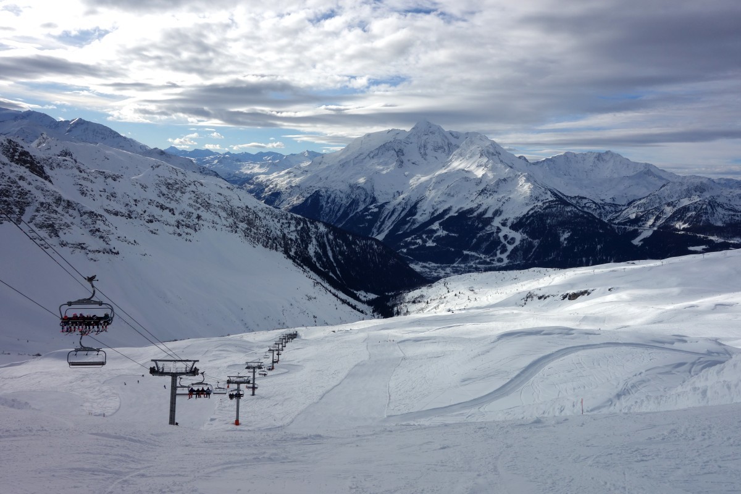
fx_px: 576
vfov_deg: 46.4
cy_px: 247
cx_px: 370
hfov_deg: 65.5
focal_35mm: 28
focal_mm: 10.4
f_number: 8
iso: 125
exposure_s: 1/800
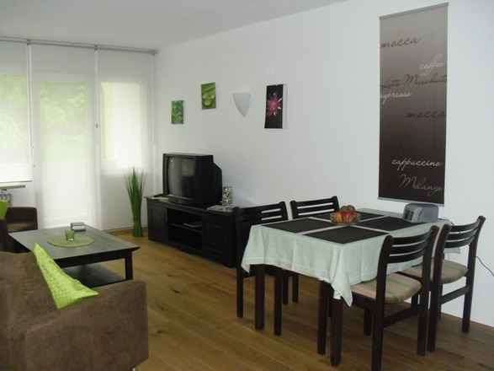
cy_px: 186
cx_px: 247
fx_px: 514
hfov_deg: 51.4
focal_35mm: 36
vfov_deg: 39.6
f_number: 3.1
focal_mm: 6.3
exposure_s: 1/60
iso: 400
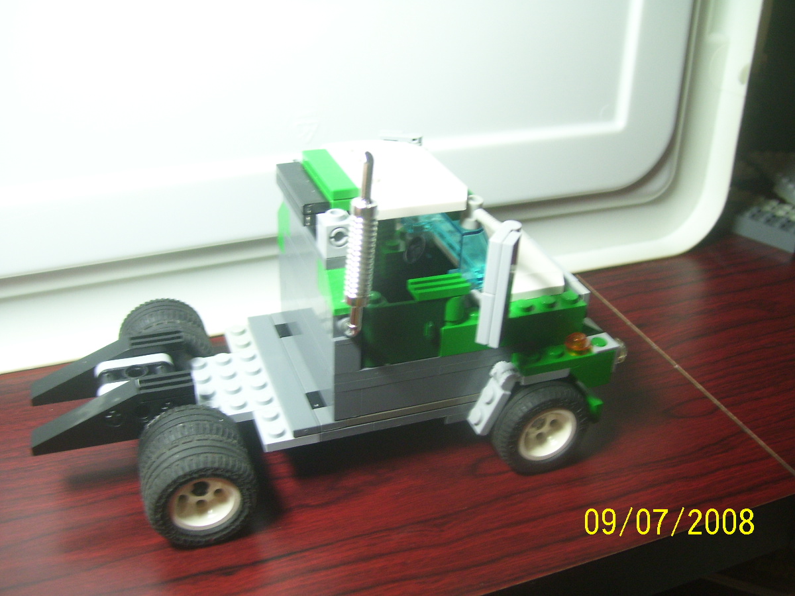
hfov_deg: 50.1
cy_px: 298
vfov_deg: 38.7
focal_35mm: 37
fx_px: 850
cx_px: 398
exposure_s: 1/15
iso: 160
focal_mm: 6
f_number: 2.7
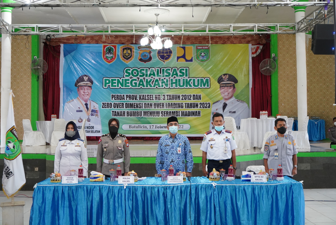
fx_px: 430
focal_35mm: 46
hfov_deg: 42.7
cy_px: 112
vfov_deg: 29.3
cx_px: 168
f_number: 4
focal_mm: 46
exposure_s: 1/125
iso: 6400
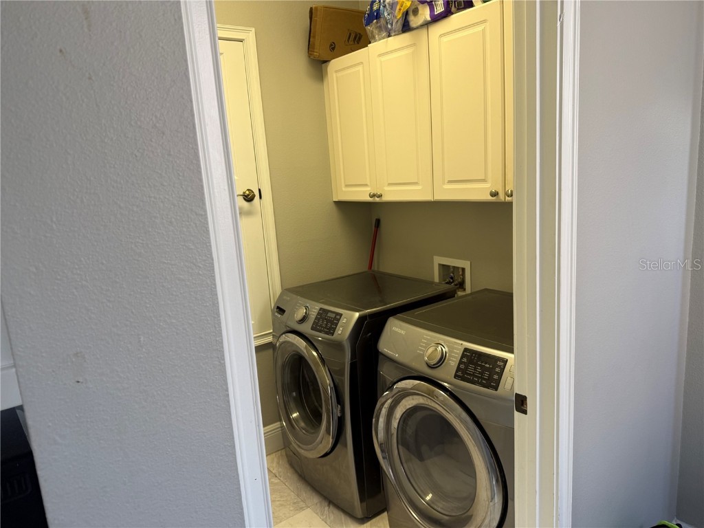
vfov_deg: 56.8
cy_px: 264
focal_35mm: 24
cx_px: 352
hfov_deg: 71.6
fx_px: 488
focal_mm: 6.76
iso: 125
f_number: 1.78
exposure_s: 1/60
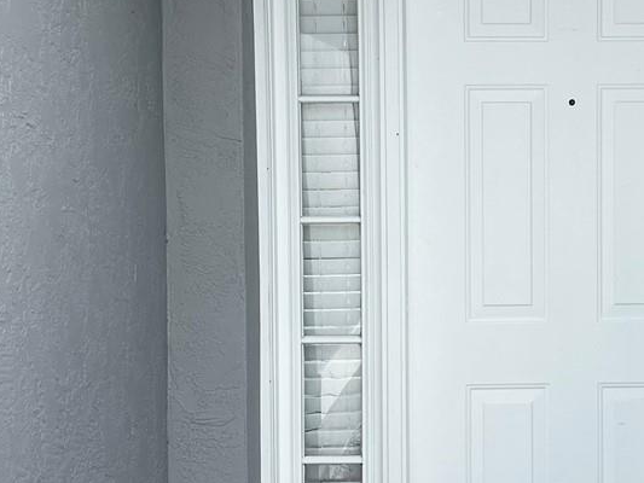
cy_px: 168
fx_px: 1451
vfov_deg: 18.9
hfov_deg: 24.7
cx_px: 495
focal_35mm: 78
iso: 50
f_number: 1.5
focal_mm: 5.7
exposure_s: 1/1531
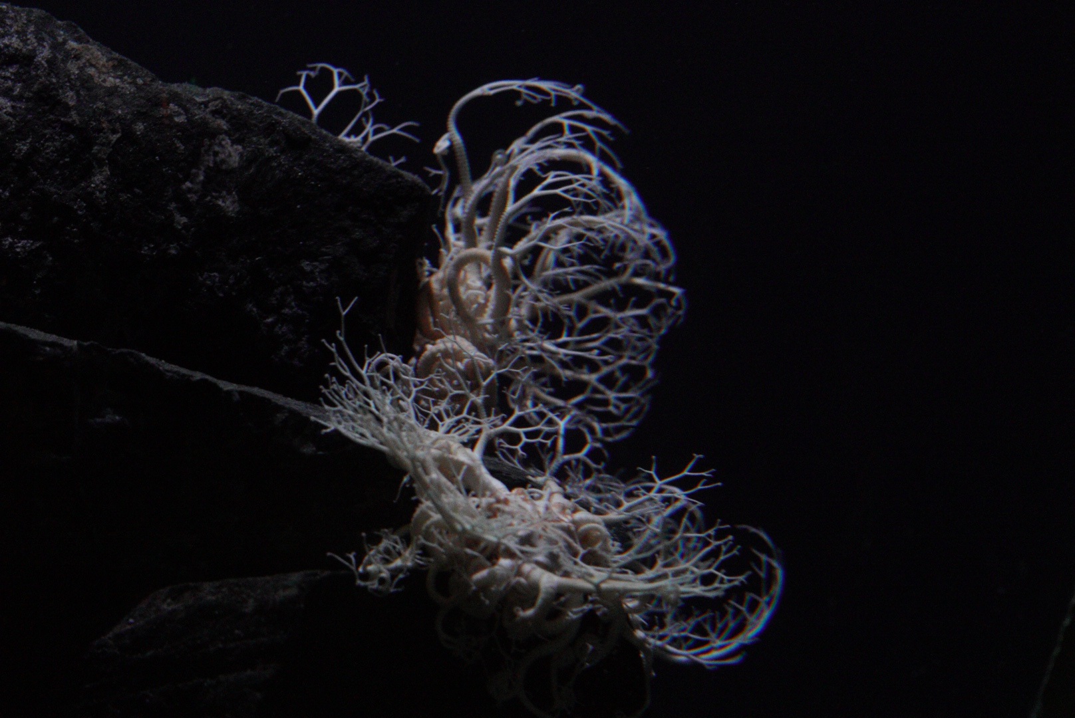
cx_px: 538
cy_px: 359
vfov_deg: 10.2
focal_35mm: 135
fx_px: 4034
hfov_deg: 15.2
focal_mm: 90
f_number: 5
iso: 8000
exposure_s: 1/161
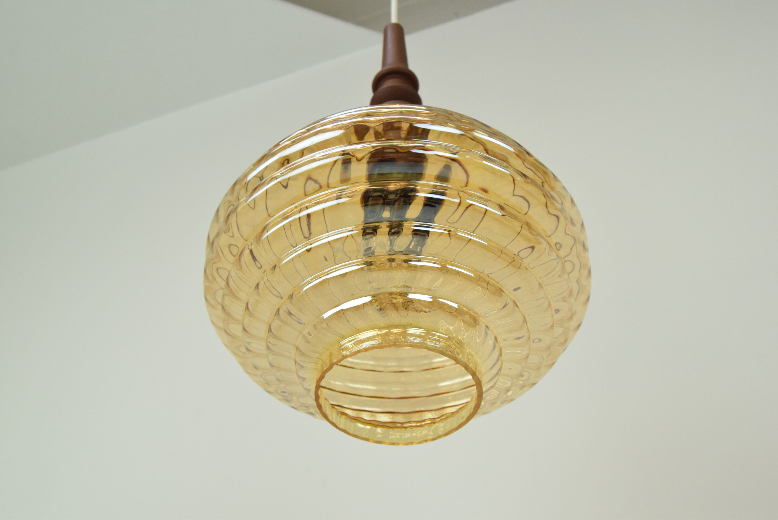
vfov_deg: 34.3
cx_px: 389
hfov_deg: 49.5
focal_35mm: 39
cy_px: 260
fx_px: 843
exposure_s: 1/320
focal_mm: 26
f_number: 9
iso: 1600
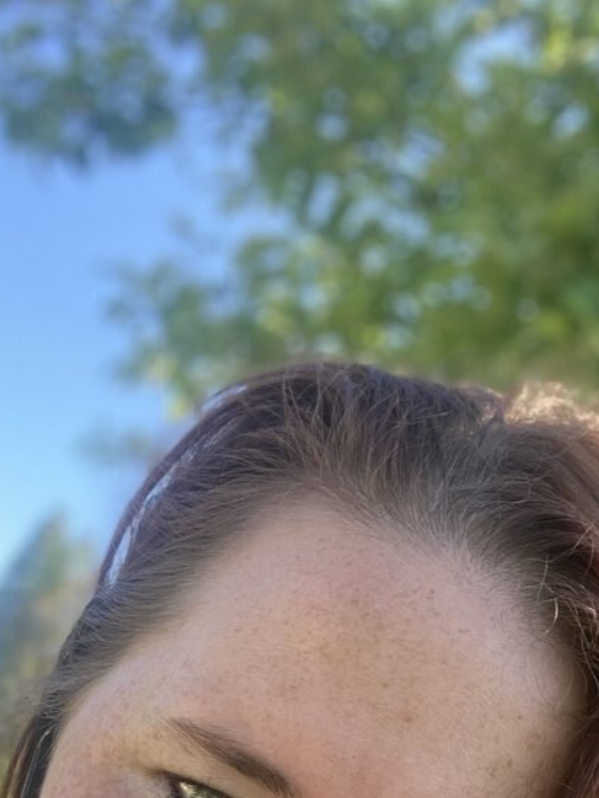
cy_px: 871
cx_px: 125
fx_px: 1614
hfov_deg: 20.8
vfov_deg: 25.8
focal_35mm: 70
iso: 32
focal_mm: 2.87
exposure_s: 1/121
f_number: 2.2
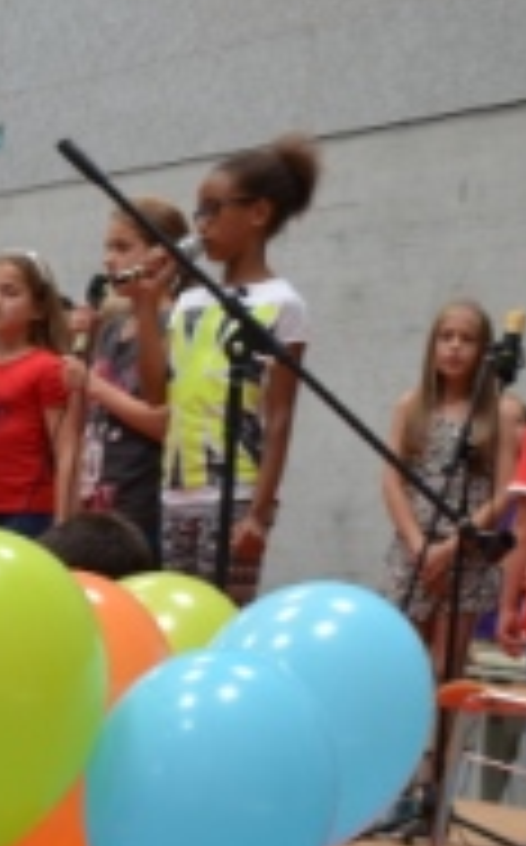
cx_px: -130
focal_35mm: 102
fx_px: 2347
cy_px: 614
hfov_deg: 12.4
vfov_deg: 20.3
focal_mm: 28
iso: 450
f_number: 4.5
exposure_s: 1/60
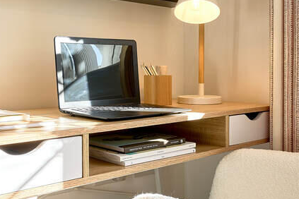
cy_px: 70
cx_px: 115
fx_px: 394
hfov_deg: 41.3
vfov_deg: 28.2
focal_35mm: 47
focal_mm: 19.6
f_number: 10
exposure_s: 1/25
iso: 100
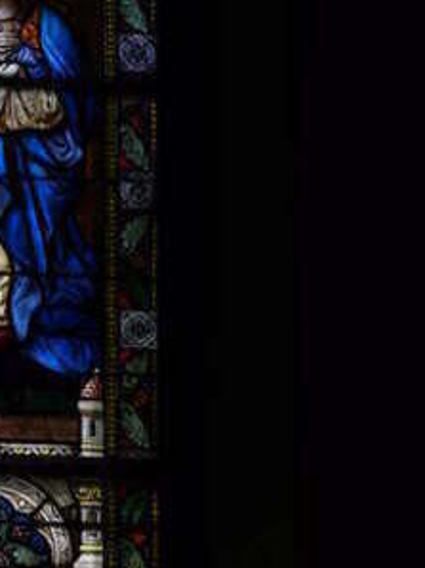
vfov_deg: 4.8
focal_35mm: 414
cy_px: -44
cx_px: -95
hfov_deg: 3.6
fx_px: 6787
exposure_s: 1/100
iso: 100
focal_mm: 32.7
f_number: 3.6
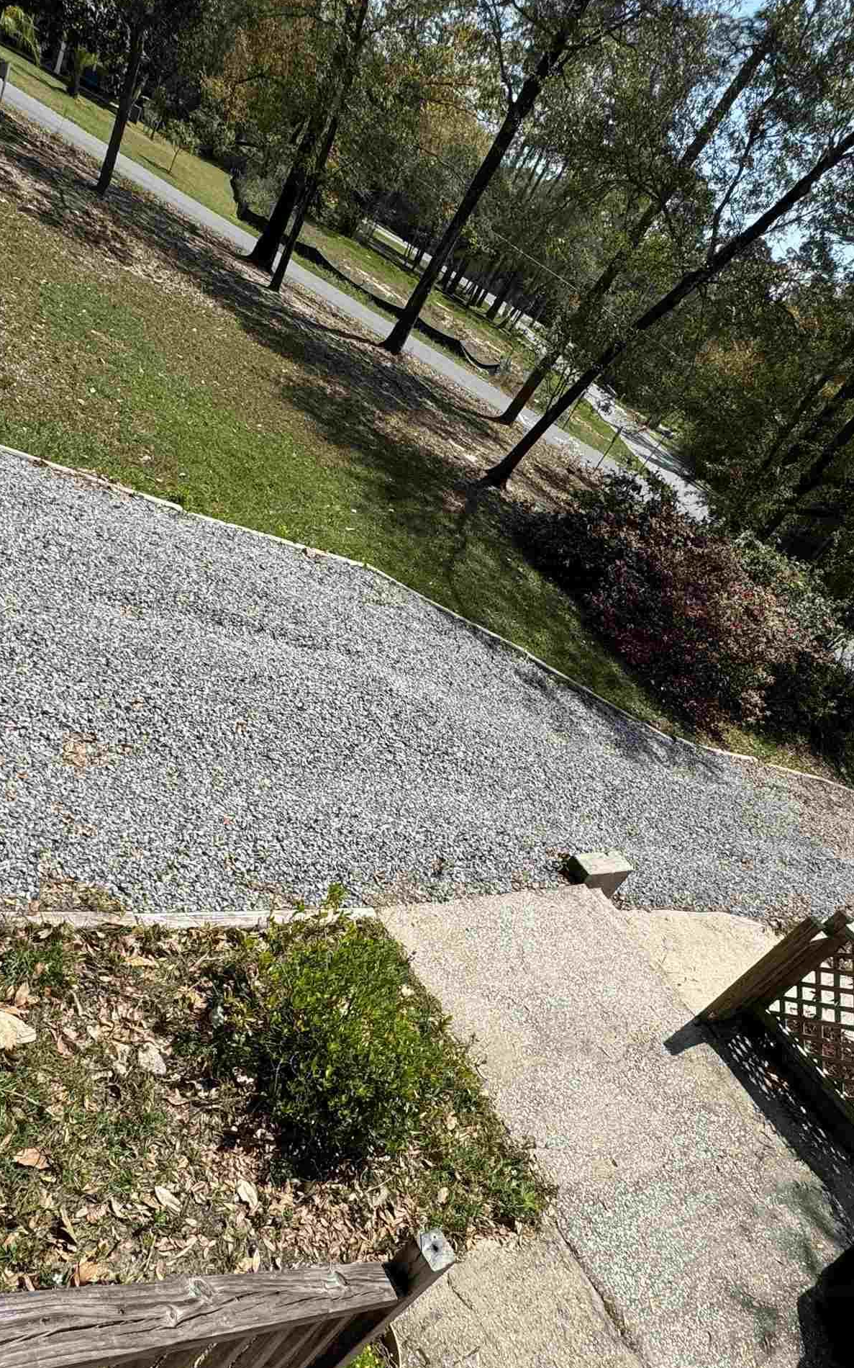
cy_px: 755
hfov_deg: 50.5
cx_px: 316
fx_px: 894
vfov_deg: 74.6
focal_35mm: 24
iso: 50
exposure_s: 1/2208
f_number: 2.2
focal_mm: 2.22
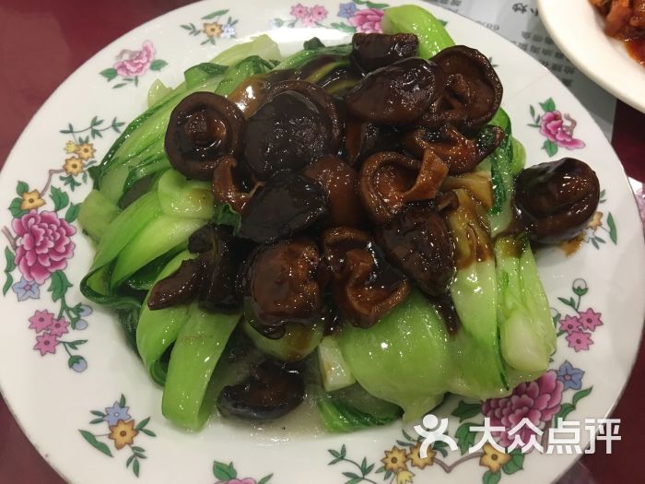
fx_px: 540
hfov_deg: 61.7
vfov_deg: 48.2
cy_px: 242
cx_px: 322
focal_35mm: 29
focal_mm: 4.15
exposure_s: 1/17
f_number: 2.2
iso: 80
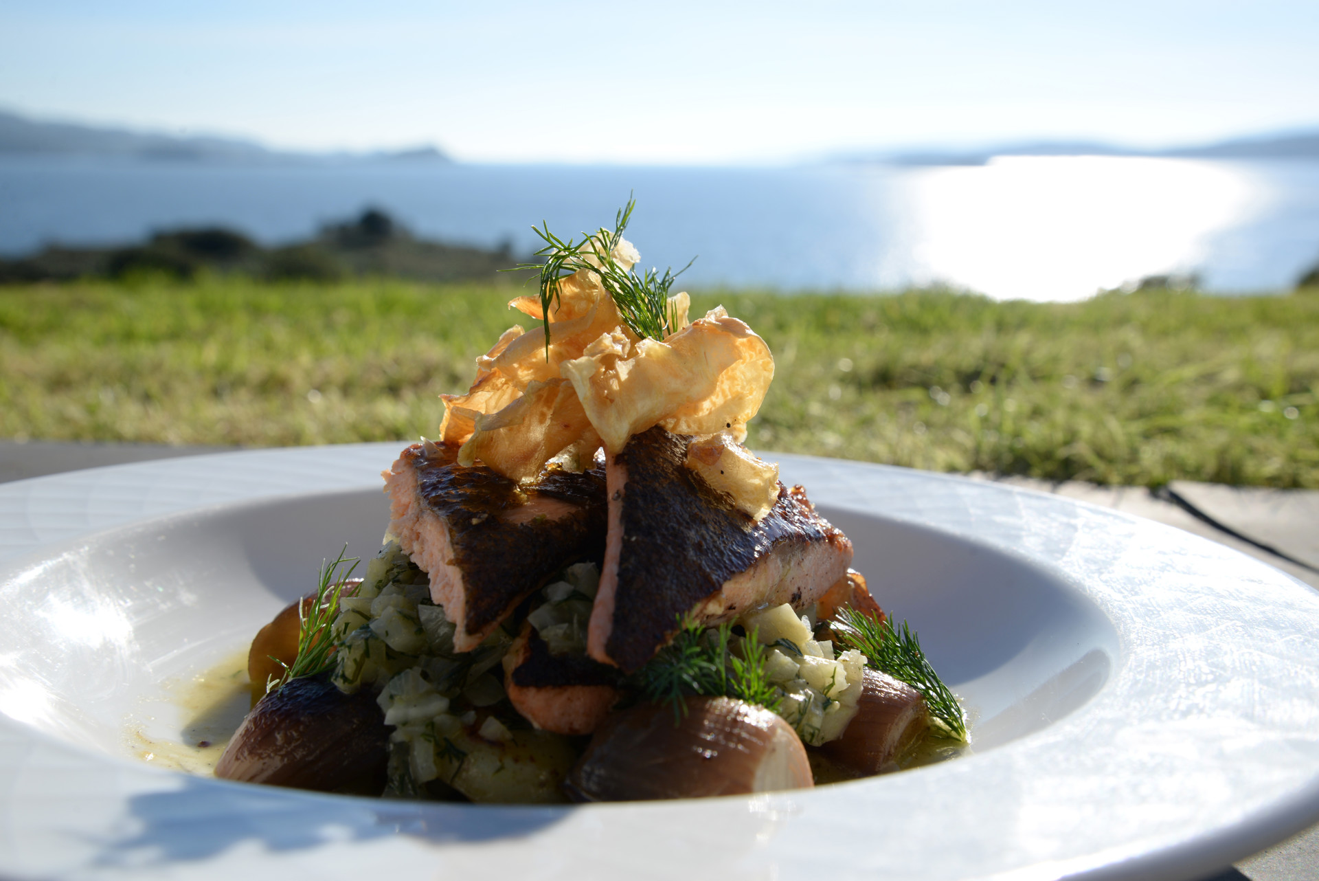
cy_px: 440
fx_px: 1613
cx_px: 660
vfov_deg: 30.5
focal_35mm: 44
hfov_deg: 44.5
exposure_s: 1/200
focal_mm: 44
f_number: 10
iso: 100
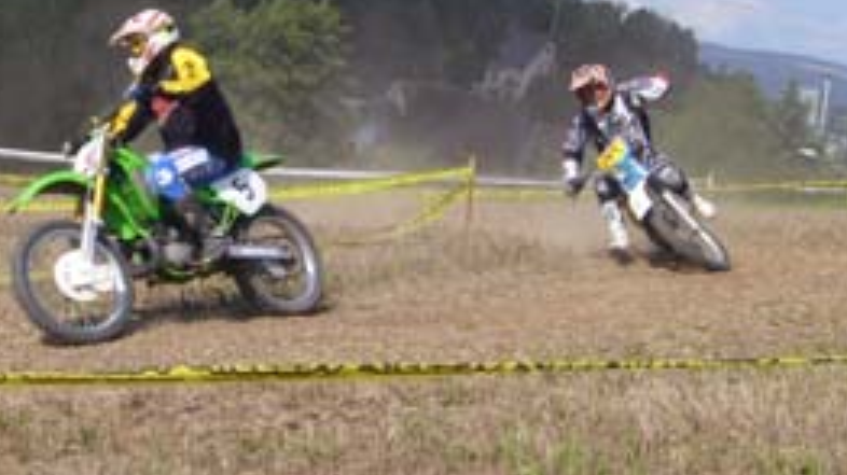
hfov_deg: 17.4
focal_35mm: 123
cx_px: 469
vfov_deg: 9.8
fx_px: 2761
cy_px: 187
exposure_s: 1/250
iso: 100
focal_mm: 12.2
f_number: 8.2
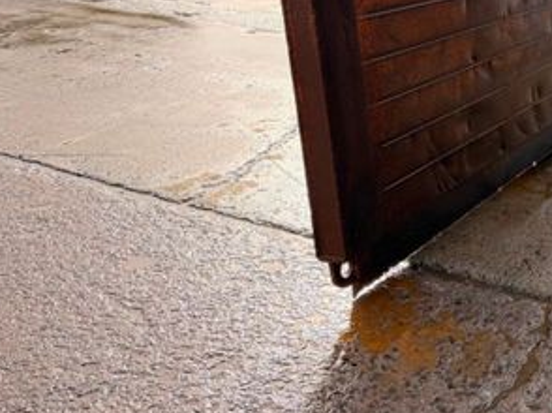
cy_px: 73
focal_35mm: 49
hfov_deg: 36.4
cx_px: 503
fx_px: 781
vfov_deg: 28.9
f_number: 1.78
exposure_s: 1/1122
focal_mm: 6.76
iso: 100
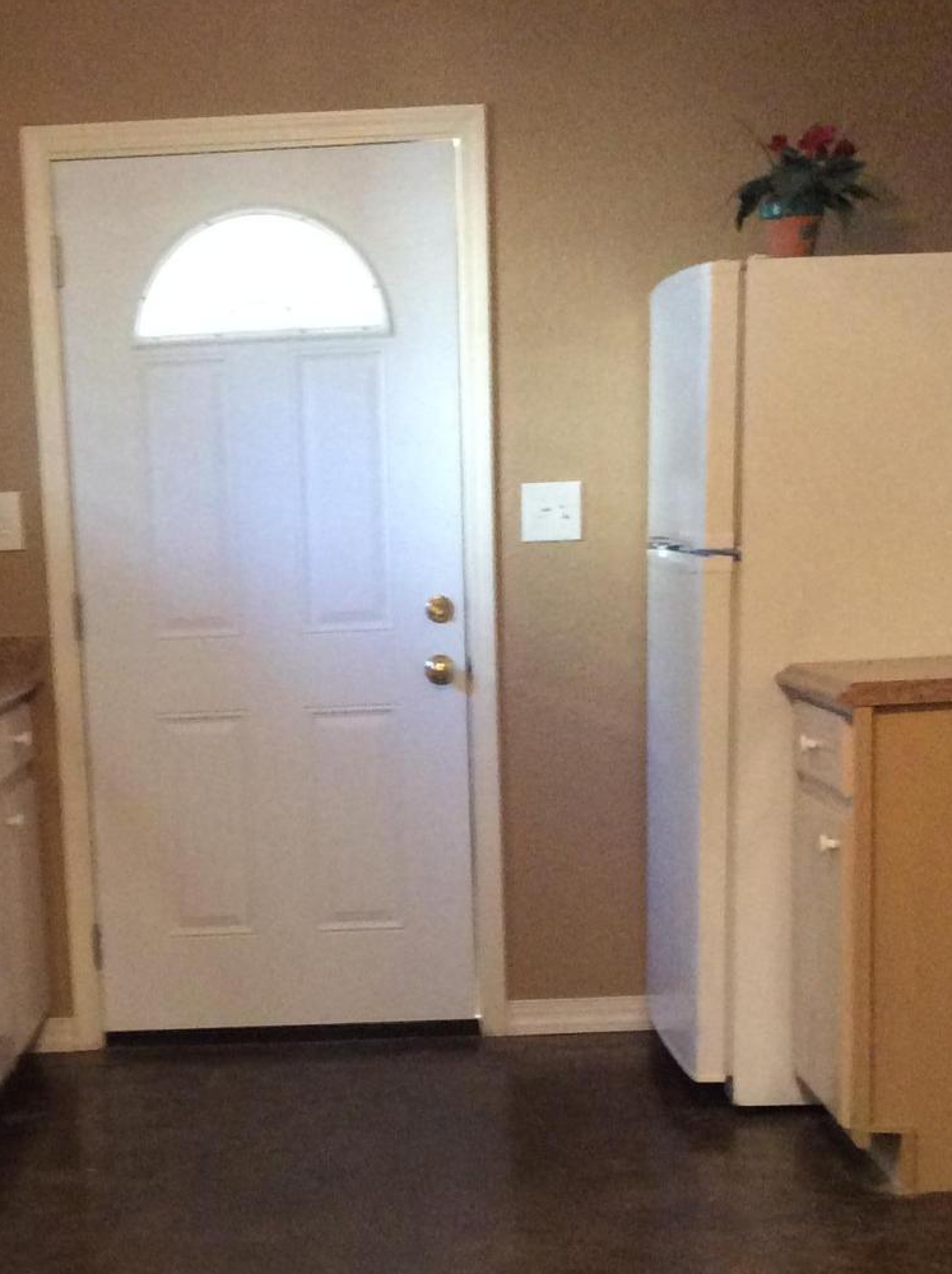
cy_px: 977
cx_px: 254
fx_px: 2426
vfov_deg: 28.9
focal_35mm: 66
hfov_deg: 22.0
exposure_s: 1/20
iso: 320
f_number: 2.4
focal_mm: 3.3
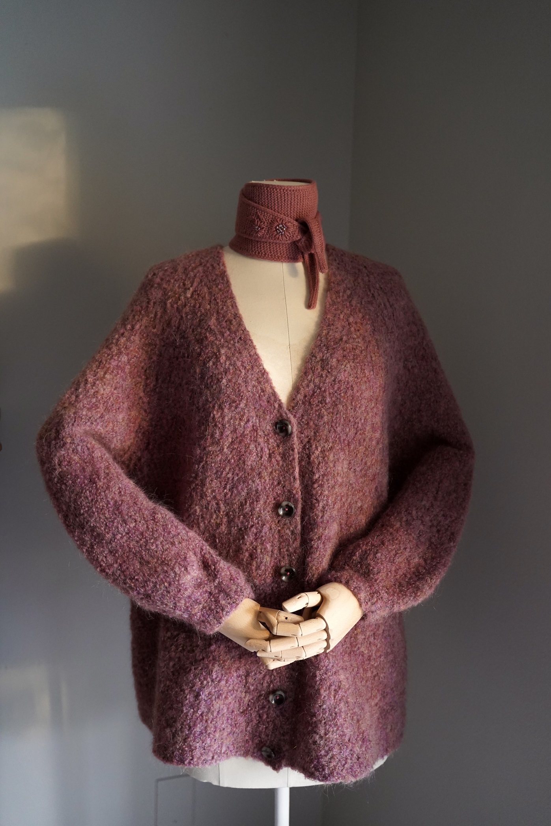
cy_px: 413
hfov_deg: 42.3
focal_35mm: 31
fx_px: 712
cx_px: 276
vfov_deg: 60.3
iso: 4000
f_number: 2.8
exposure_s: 1/40
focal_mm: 31
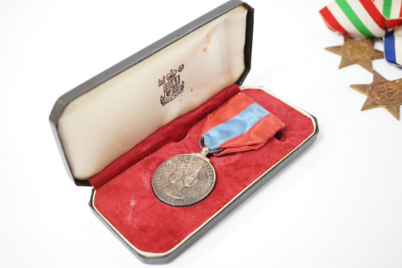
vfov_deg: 29.9
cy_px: 134
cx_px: 201
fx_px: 502
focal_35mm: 45
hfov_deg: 43.6
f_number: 5
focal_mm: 30
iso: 2000
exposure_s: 1/100
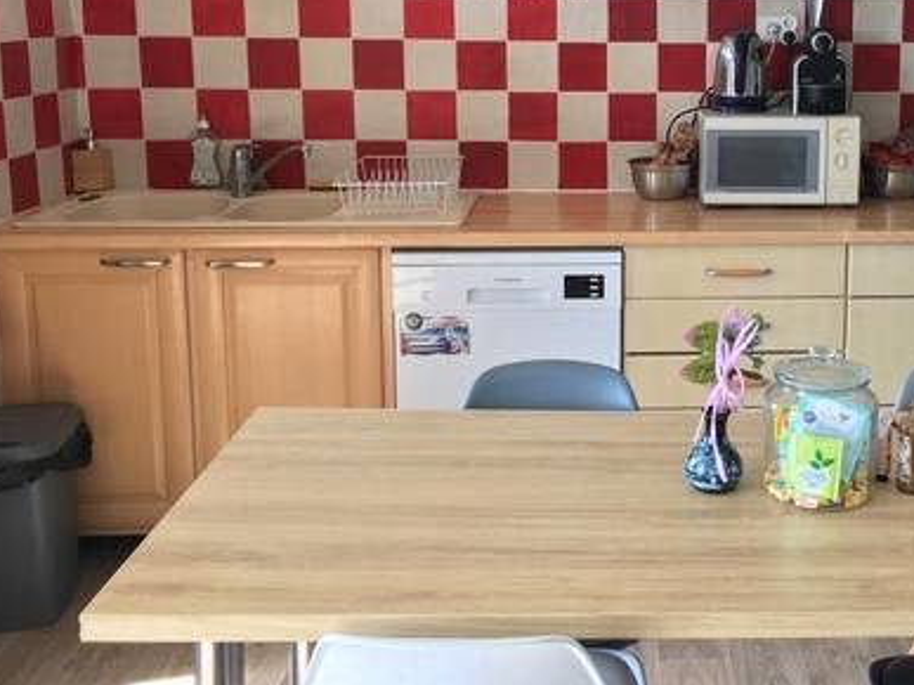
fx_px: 1188
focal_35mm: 45
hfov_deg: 40.8
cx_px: 692
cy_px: 180
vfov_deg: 31.6
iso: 25
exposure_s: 1/33
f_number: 2.2
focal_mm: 4.15
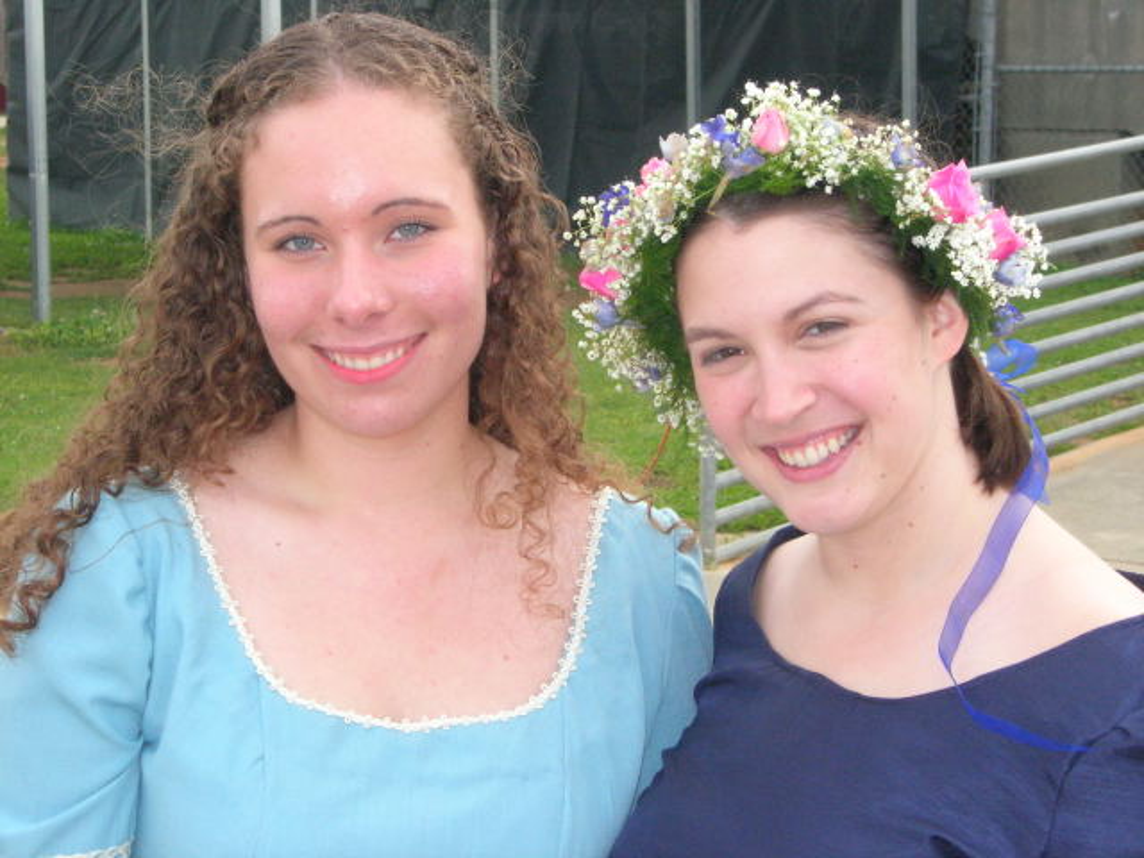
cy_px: 429
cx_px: 572
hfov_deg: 17.4
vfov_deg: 13.1
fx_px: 3734
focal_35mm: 113
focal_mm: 23.4
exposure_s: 1/280
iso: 400
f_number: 8.2
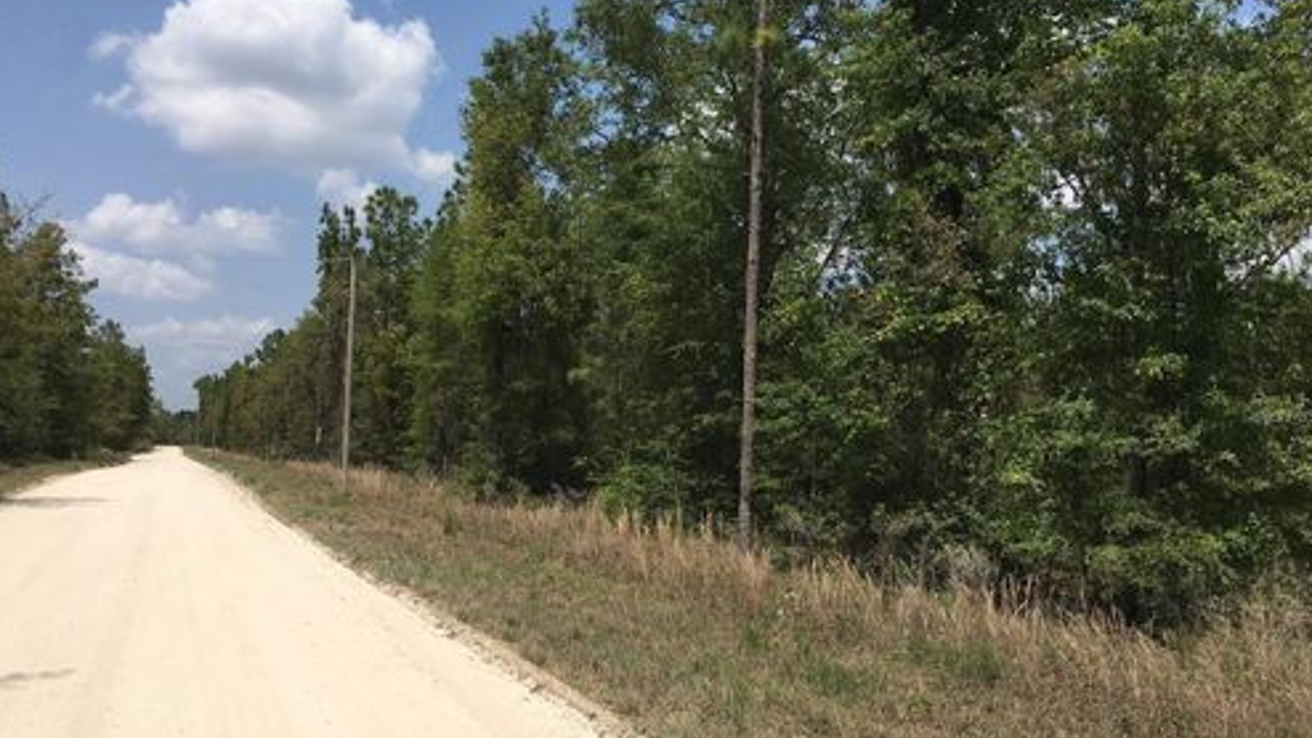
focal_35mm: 32
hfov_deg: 61.0
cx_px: 656
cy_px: 415
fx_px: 1113
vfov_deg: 36.6
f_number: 2.2
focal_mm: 4.15
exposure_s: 1/2849
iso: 25
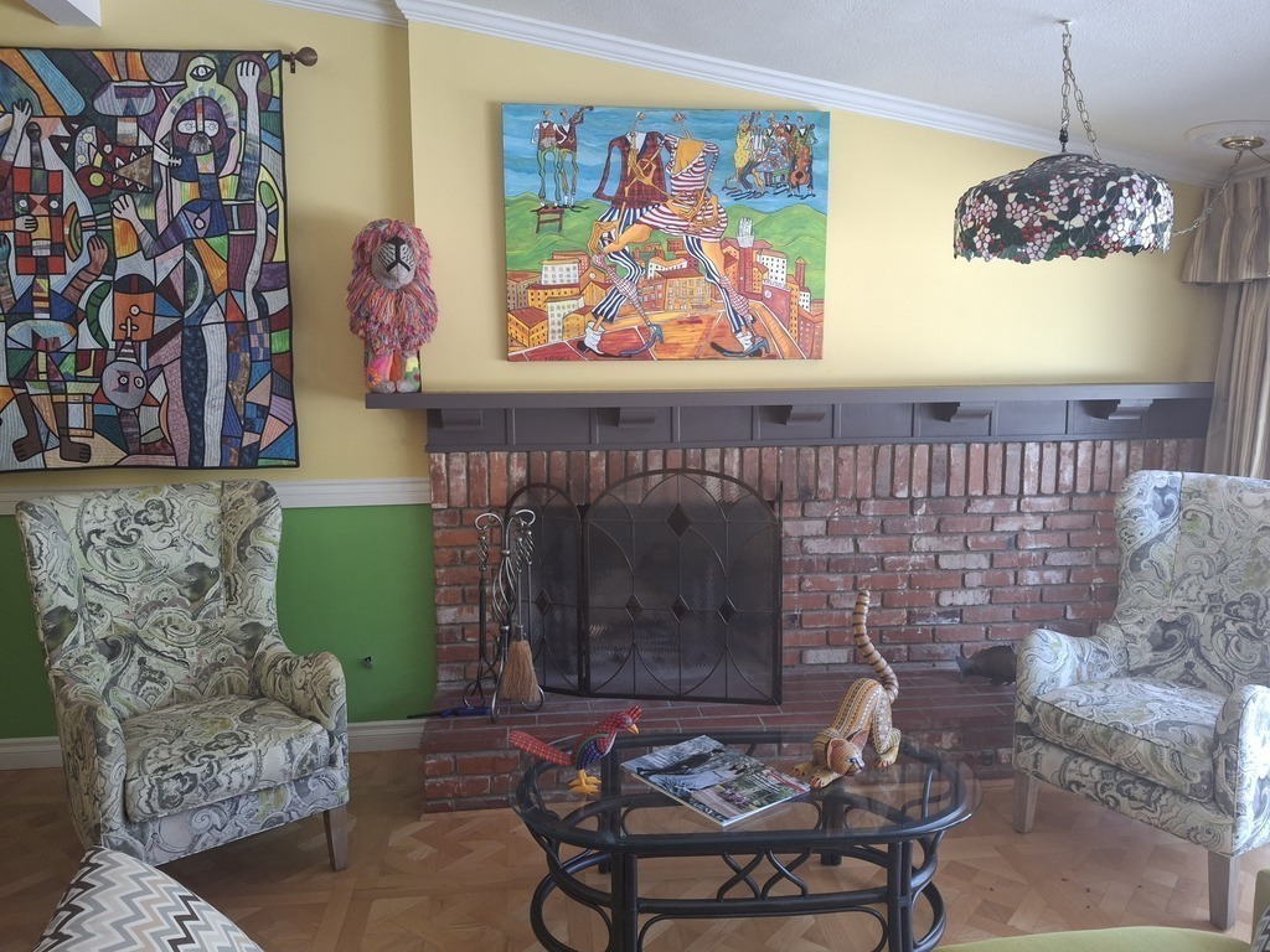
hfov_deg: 69.4
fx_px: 917
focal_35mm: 25
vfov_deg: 54.9
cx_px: 635
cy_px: 476
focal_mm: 4.69
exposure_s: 1/120
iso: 160
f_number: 1.8
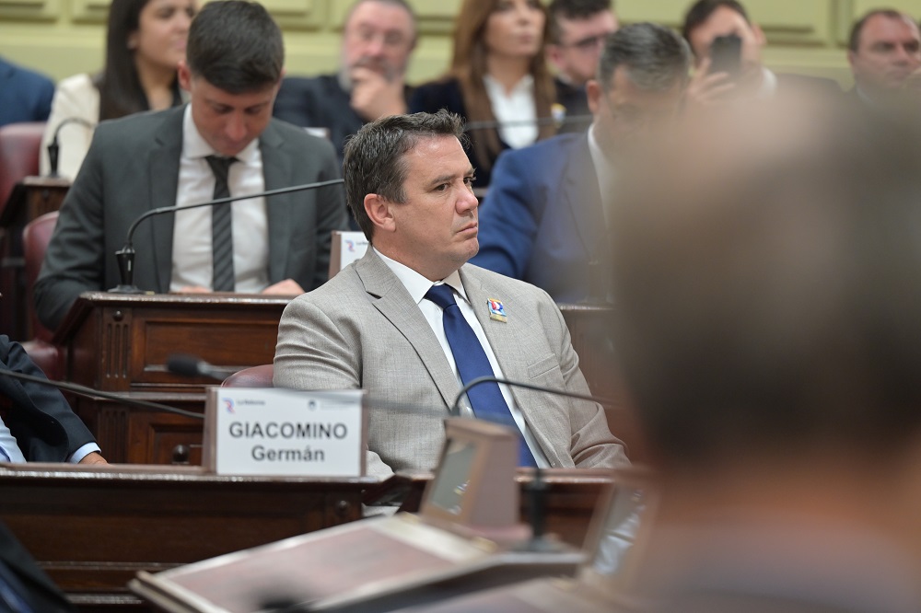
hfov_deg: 12.5
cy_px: 306
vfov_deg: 8.3
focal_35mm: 165
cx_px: 460
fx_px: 4220
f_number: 2.8
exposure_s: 1/320
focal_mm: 165
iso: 1600
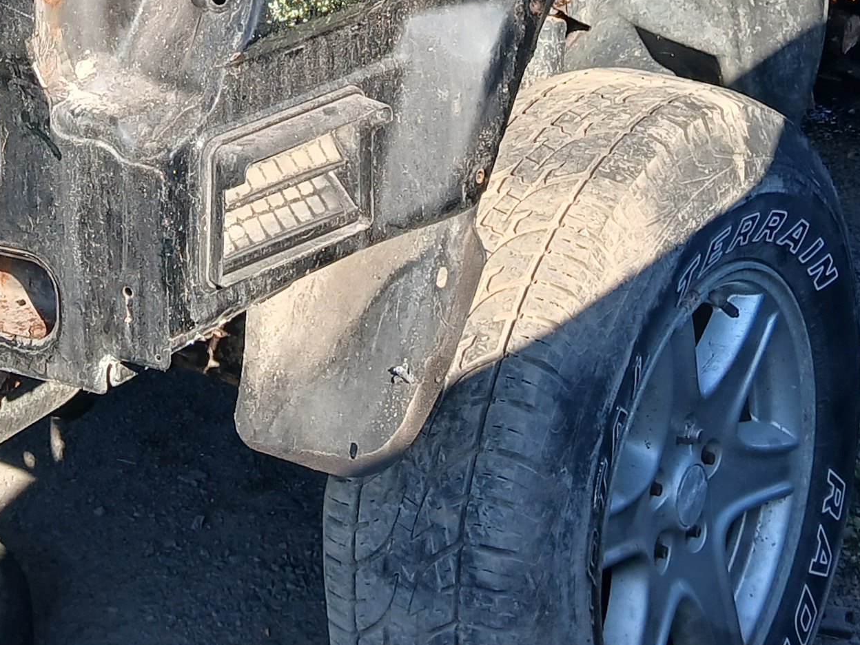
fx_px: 2112
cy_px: -353
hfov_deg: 22.8
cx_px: 210
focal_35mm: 85
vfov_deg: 15.8
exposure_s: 1/233
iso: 20
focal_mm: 3.98
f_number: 1.8
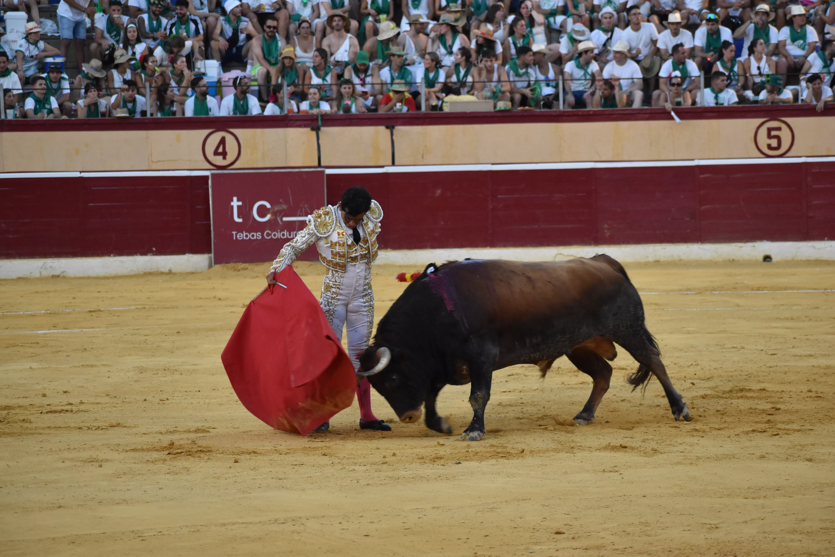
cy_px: 278
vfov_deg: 9.0
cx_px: 418
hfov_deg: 13.4
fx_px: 3548
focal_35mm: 153
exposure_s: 1/250
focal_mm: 102
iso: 1600
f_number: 4.8
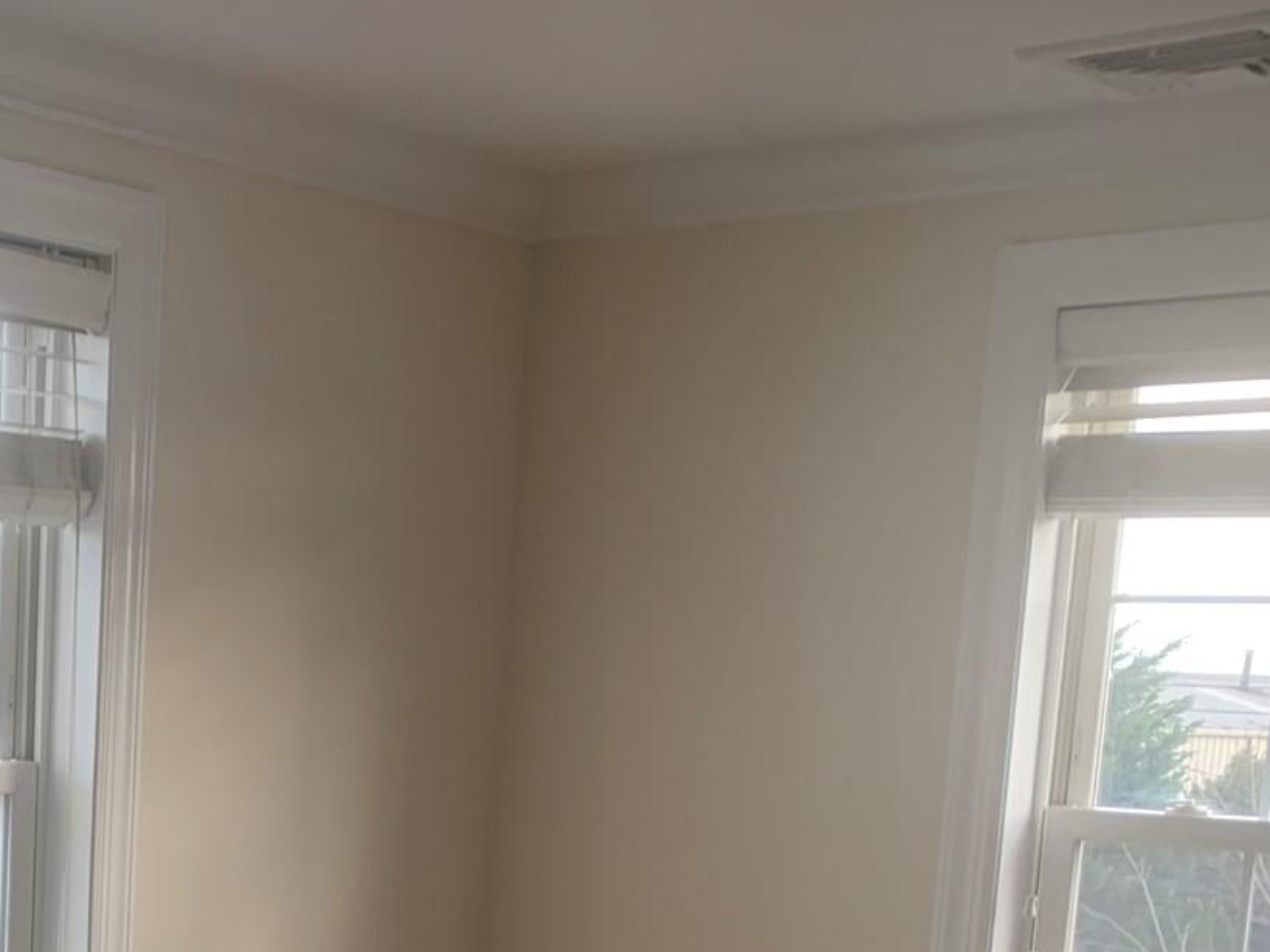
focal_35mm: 65
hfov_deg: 28.2
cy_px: 1133
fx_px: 2384
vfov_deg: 21.1
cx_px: 26
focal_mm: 4.25
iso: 50
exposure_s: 1/121
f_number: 1.8
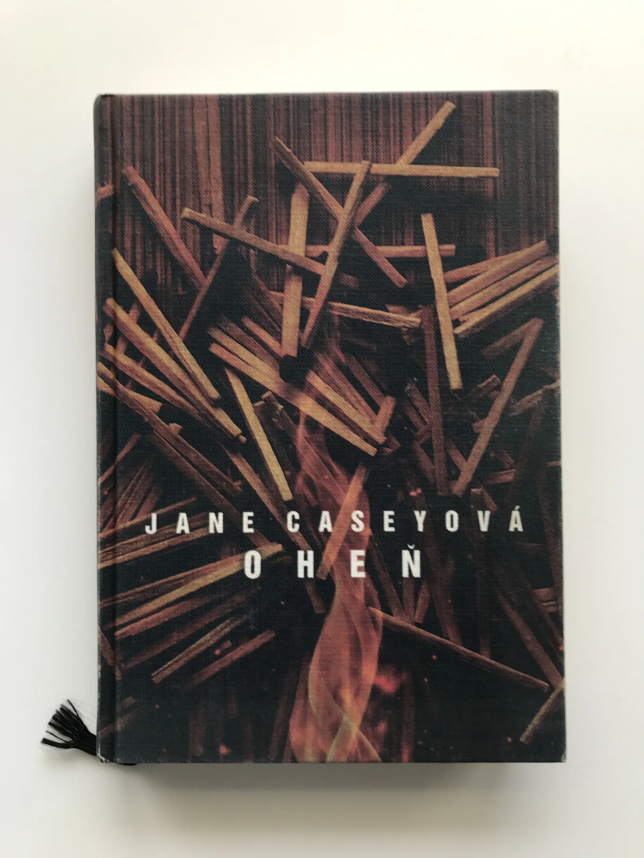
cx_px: 322
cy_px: 429
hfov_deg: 49.7
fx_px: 695
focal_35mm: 28
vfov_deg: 63.4
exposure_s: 1/50
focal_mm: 3.99
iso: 25
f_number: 1.8
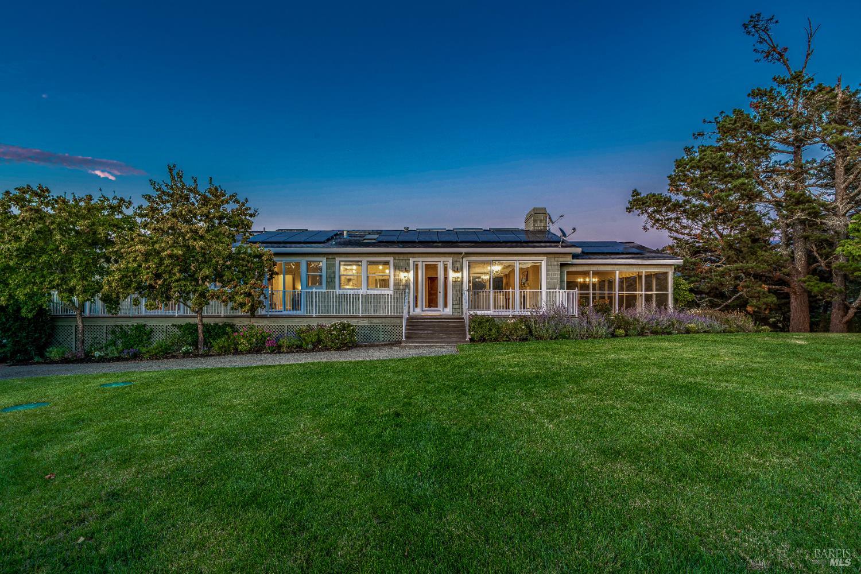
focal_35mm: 16
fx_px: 383
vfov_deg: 73.7
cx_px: 430
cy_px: 287
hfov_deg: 96.7
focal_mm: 16
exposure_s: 1/2
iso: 100
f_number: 11
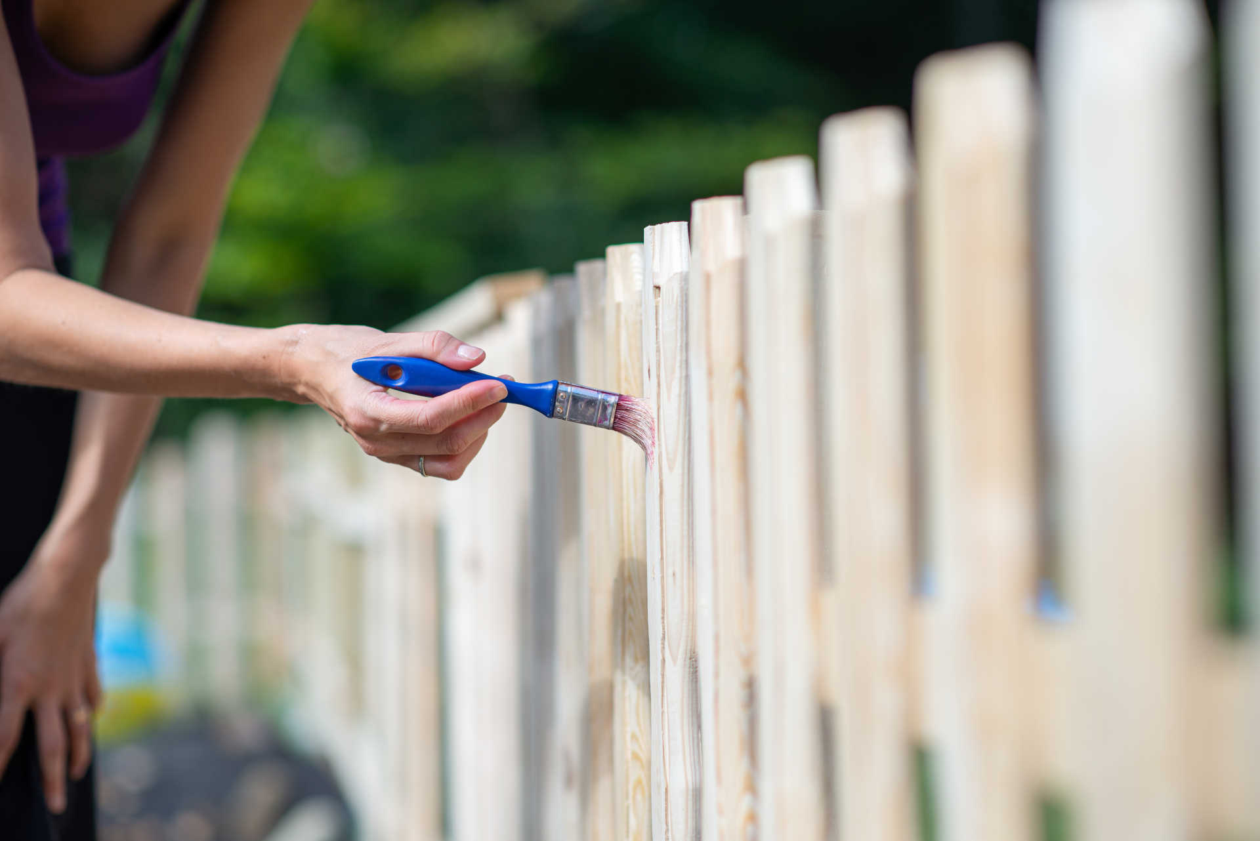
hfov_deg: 23.9
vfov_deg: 16.1
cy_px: 420
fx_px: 2976
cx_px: 630
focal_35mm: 85
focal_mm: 85
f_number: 2.5
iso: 100
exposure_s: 1/1600
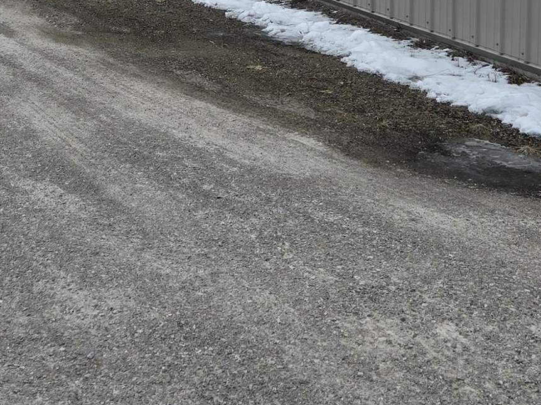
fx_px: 1281
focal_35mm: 82
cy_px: -193
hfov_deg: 23.8
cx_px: 277
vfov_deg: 16.5
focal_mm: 5.4
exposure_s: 1/1695
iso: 25
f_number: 1.8
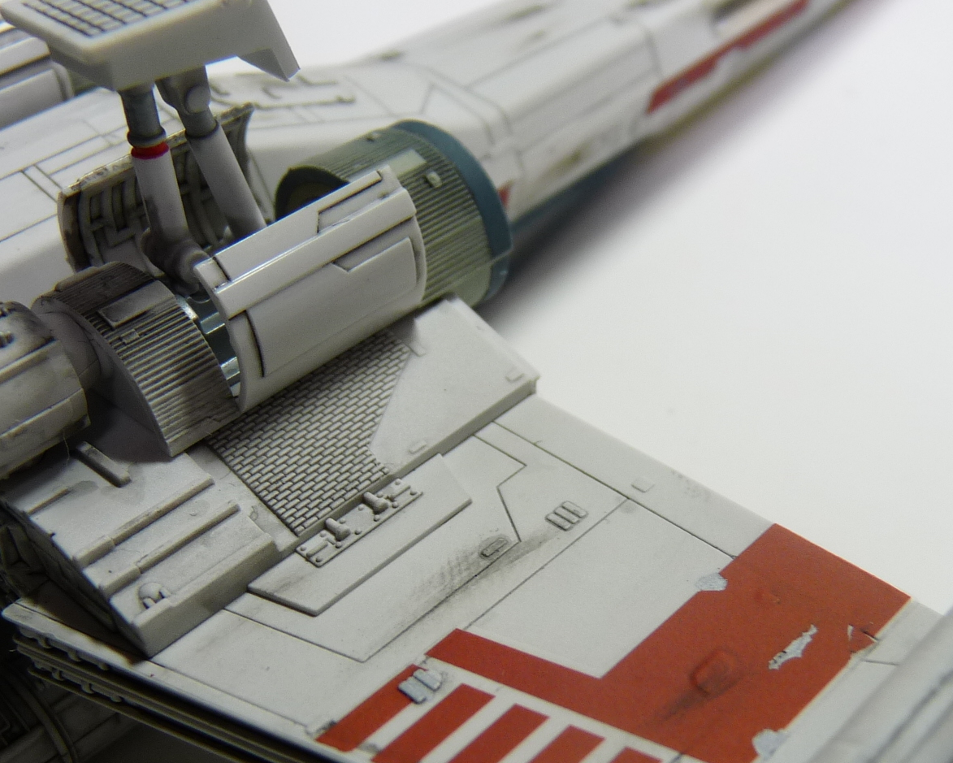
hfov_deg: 40.1
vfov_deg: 32.4
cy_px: 525
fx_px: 1298
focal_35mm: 46
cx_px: 590
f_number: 2.8
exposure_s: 1/30
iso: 100
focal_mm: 4.8
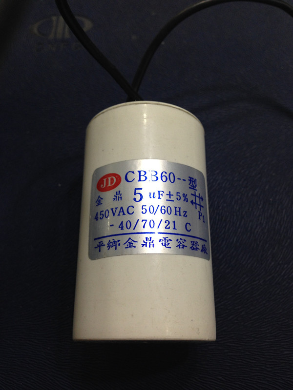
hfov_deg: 42.9
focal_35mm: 33
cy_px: 195
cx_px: 146
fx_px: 372
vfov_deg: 55.4
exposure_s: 1/20
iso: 80
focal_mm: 4.12
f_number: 2.4
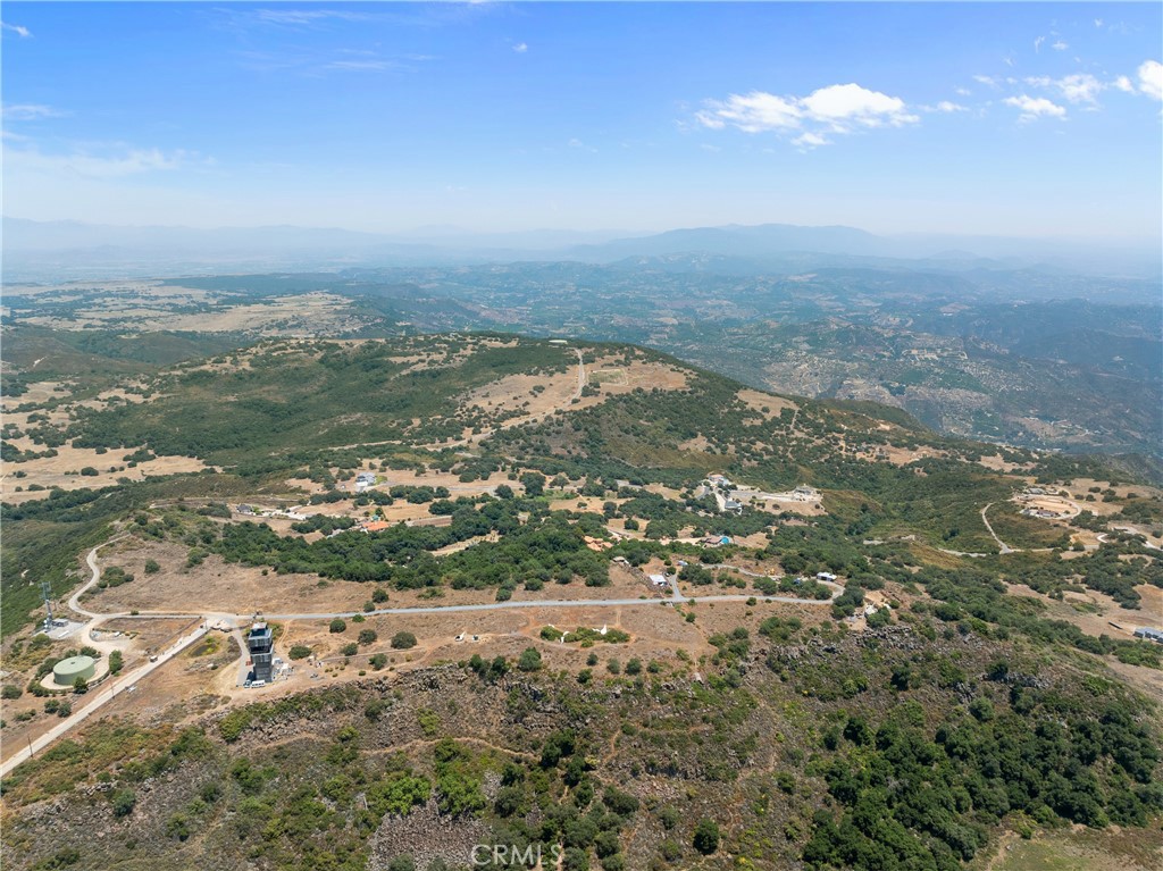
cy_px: 436
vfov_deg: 56.8
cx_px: 582
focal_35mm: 24
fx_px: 806
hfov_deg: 71.6
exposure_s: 1/1000
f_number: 4
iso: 100
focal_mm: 12.29
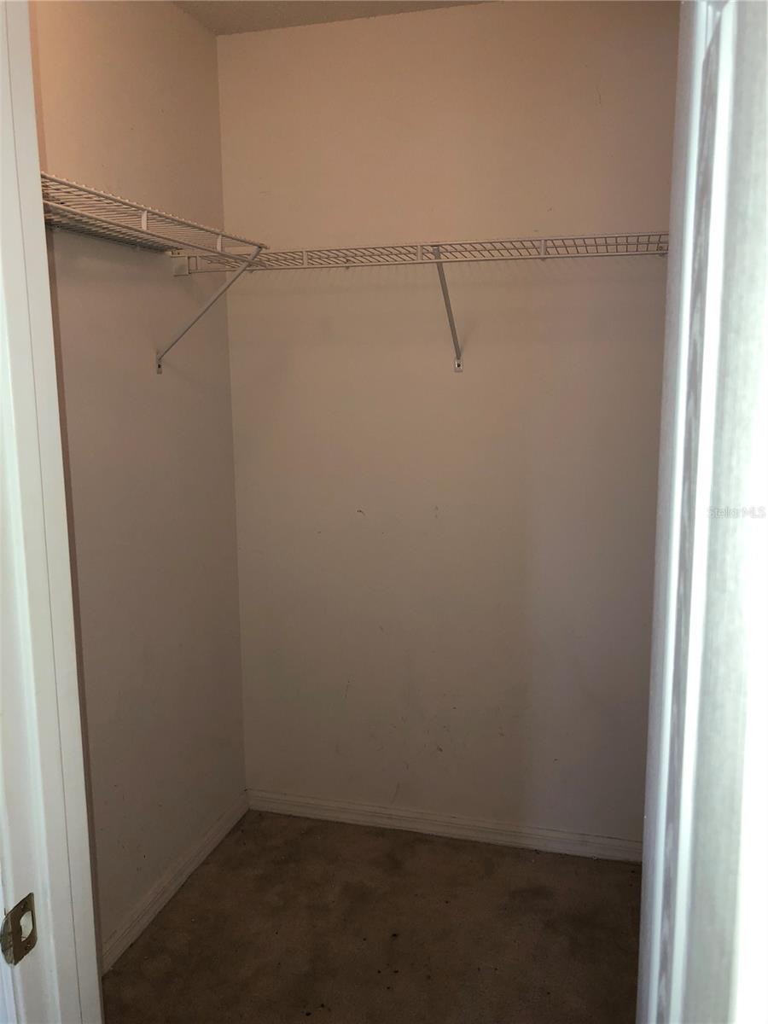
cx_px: 384
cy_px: 512
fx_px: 828
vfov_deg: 63.4
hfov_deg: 49.7
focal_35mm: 28
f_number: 1.8
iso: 64
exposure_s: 1/60
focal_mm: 3.99
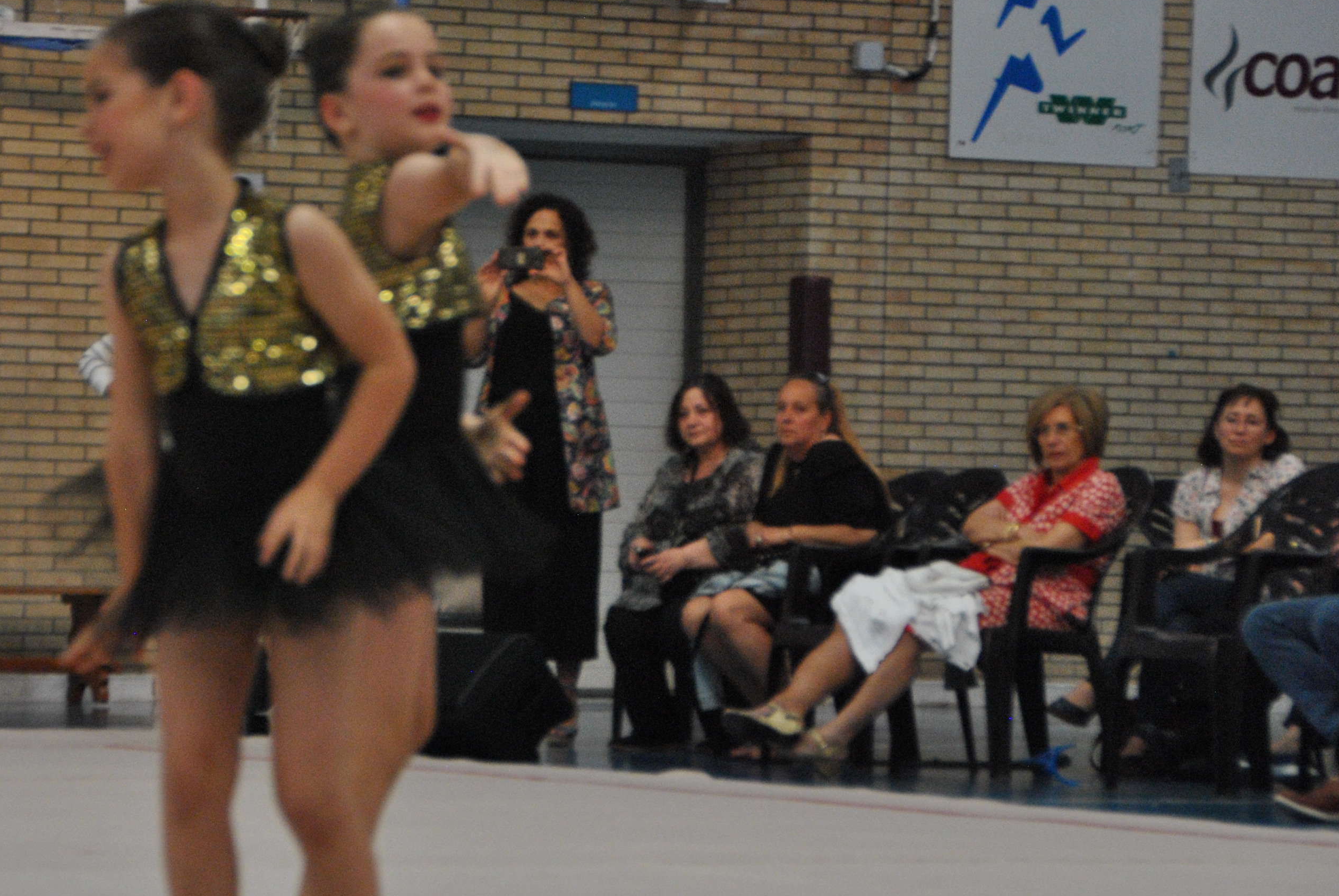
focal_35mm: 173
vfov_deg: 8.0
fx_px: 6434
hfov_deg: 11.9
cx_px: 373
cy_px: 426
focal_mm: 75
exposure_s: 1/200
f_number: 5.3
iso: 800
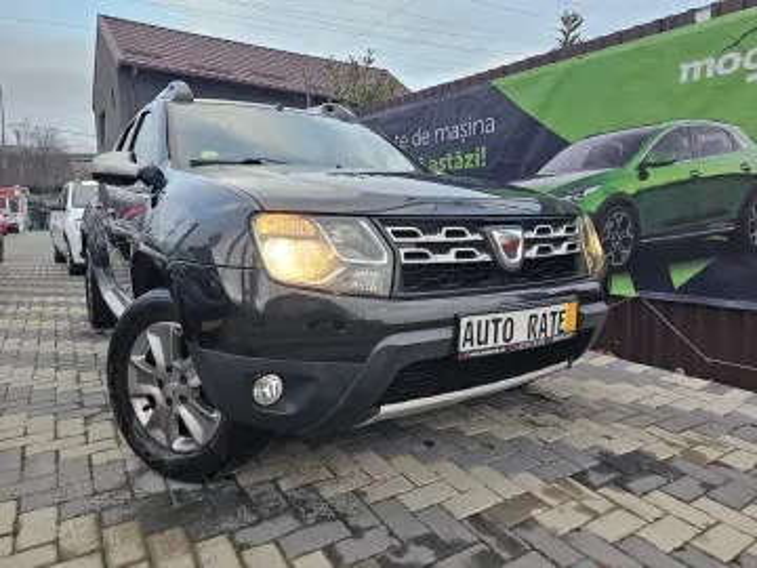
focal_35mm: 23
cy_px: 284
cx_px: 378
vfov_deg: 58.9
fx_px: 503
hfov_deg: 73.9
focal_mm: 6.3
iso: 160
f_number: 1.7
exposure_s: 1/207
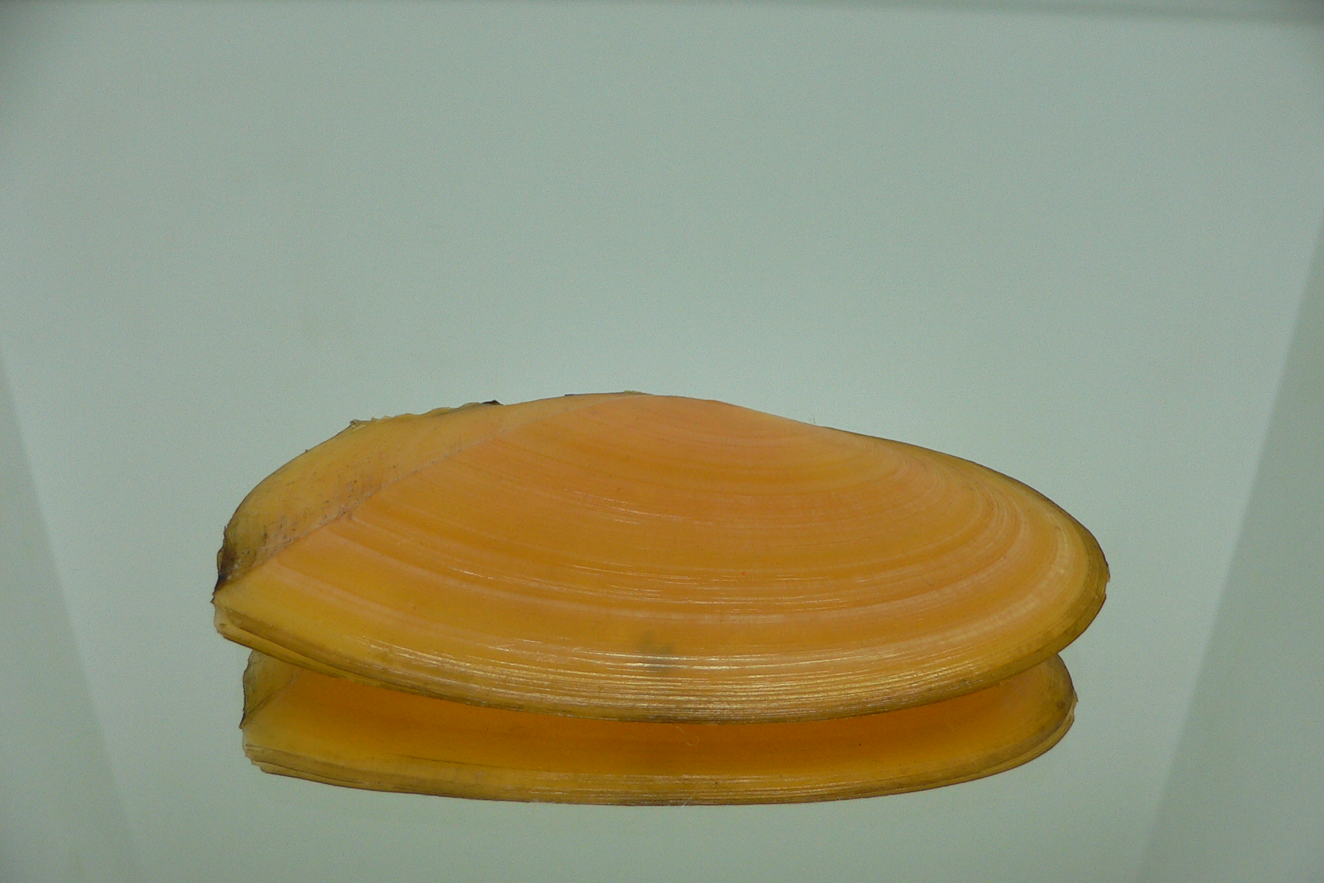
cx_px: 668
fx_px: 1361
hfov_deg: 51.9
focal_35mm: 37
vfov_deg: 35.9
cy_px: 474
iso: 100
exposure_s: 1/60
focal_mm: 4.6
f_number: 2.8
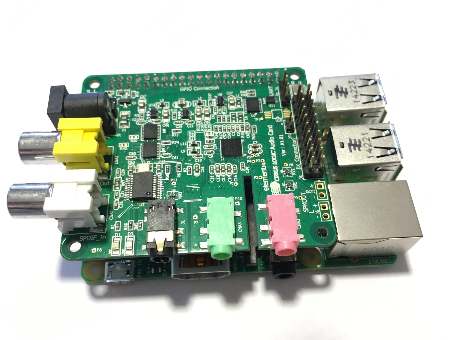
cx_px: 226
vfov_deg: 48.2
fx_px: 380
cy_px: 170
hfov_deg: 61.7
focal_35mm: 29
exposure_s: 1/33
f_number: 2.2
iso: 125
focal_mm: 4.15
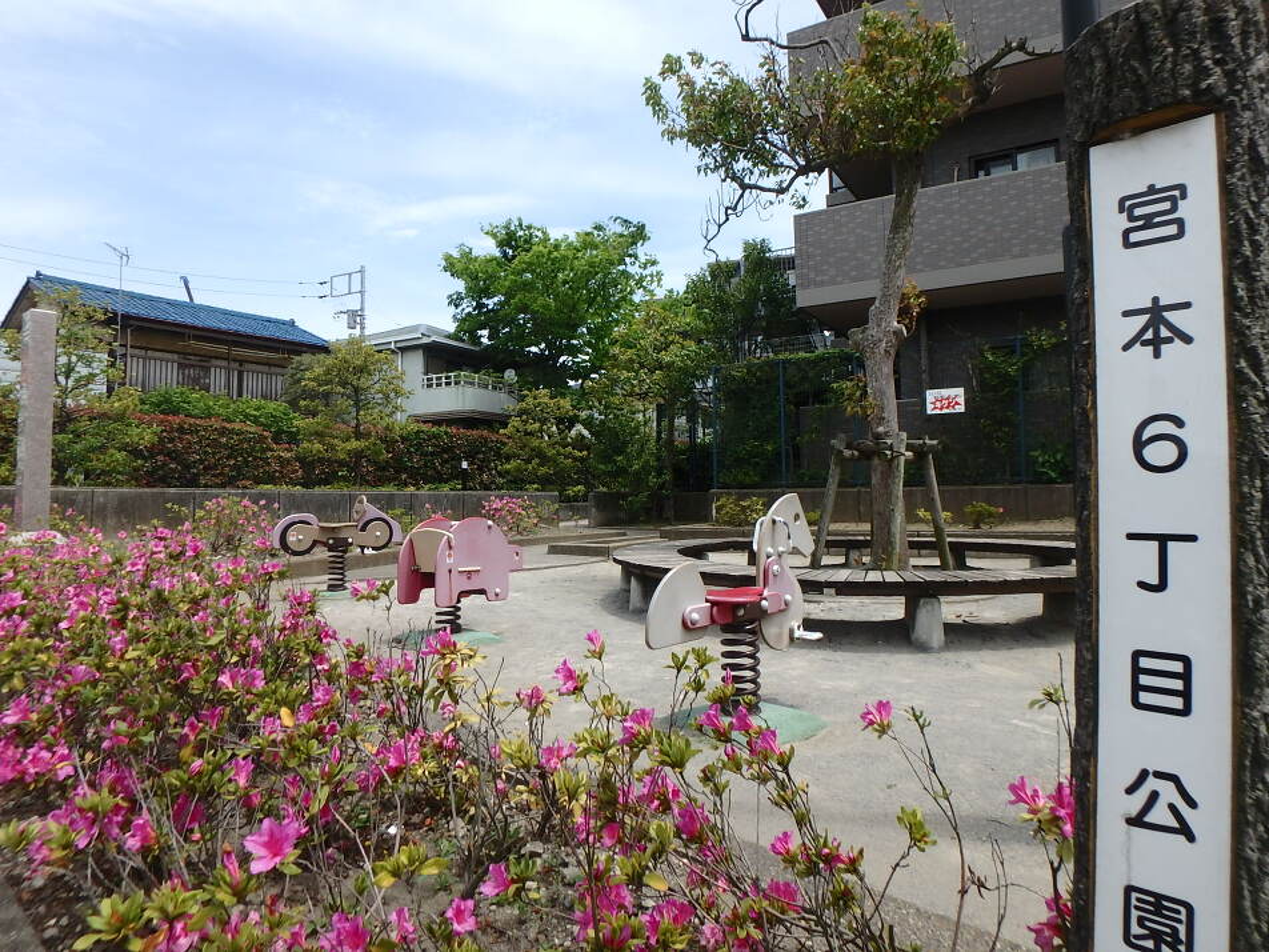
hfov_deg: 79.0
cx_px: 634
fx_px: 770
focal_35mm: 21
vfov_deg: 63.4
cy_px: 476
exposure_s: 1/1000
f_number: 3.5
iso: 125
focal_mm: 3.7
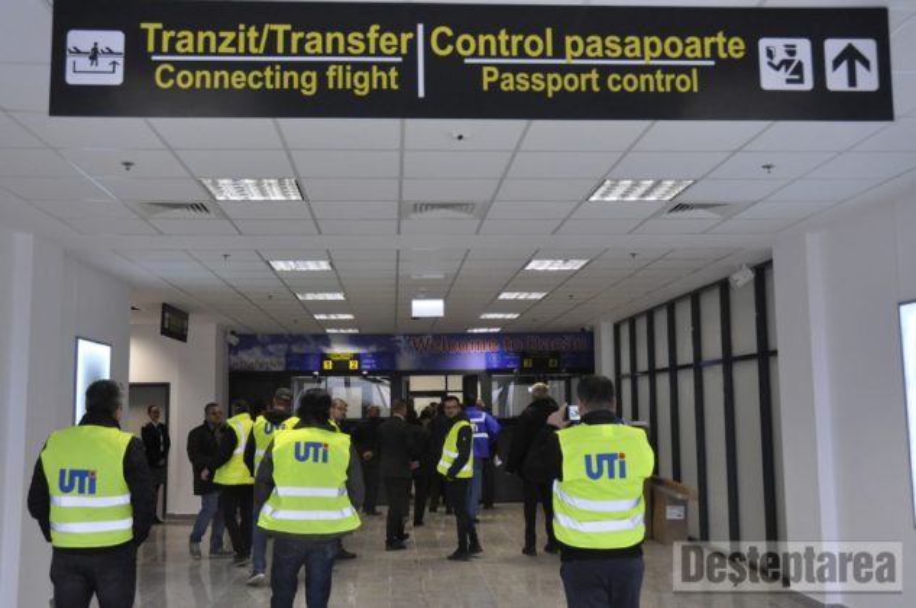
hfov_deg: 51.4
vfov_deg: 35.4
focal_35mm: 38
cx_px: 458
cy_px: 304
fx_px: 953
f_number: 5
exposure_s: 1/160
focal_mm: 25
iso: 1600
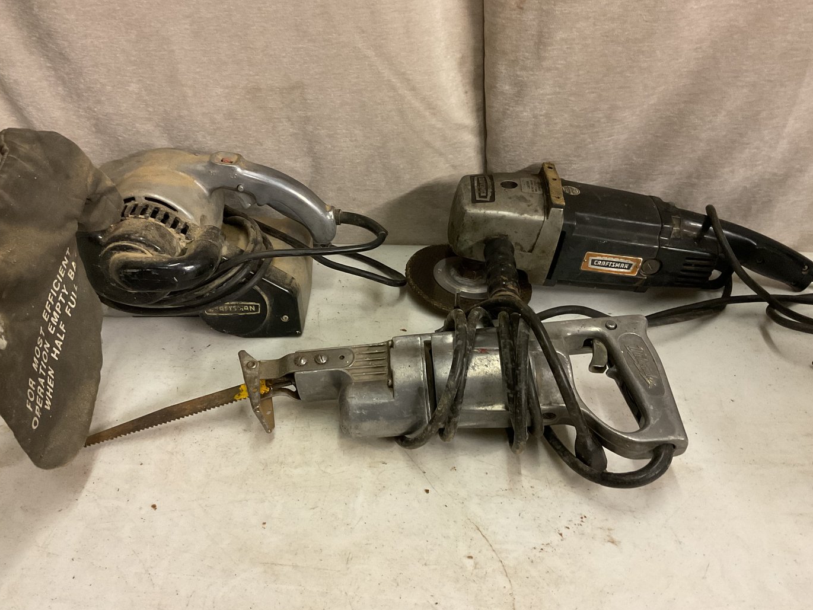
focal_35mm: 32
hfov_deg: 56.8
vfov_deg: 44.2
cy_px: 288
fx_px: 752
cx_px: 402
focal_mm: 3
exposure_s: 1/40
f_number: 1.8
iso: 250
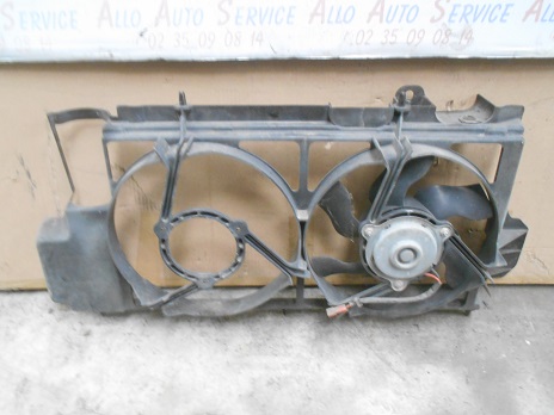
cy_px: 208
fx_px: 480
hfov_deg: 60.0
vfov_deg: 46.8
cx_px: 277
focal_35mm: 30
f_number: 3.4
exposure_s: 1/8
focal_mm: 5.1
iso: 720
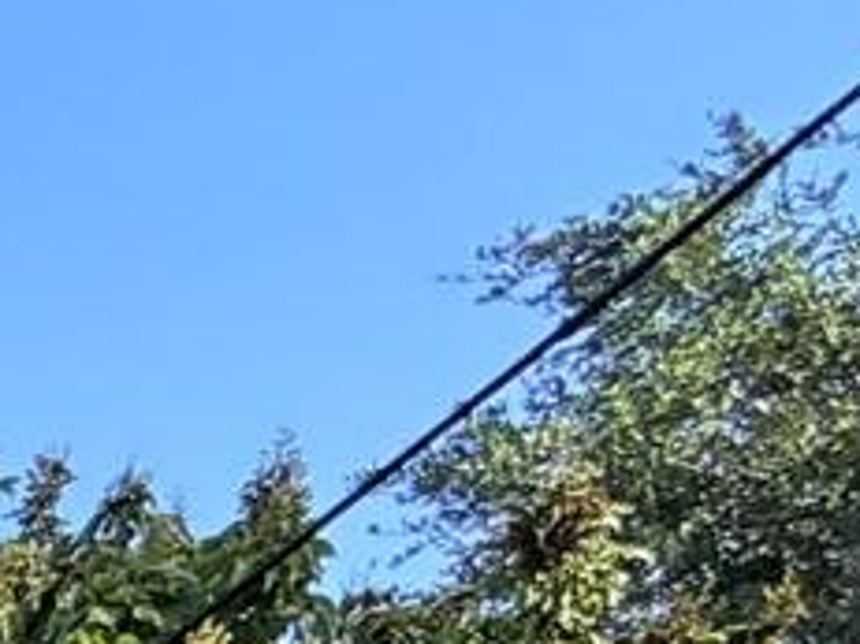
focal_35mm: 97
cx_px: -1739
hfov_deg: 11.4
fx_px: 2409
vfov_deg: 11.6
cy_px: 1675
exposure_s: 1/770
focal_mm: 2.22
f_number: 2.2
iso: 40
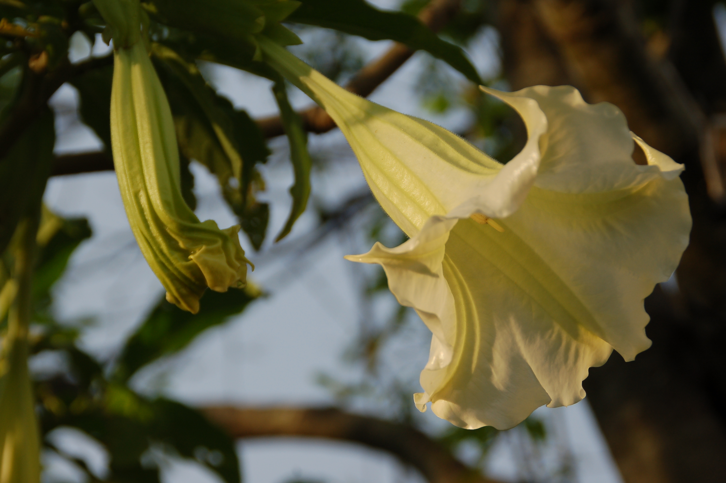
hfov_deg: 18.2
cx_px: 363
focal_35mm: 112
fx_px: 2267
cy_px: 242
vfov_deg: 12.2
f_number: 8
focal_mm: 75
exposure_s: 1/160
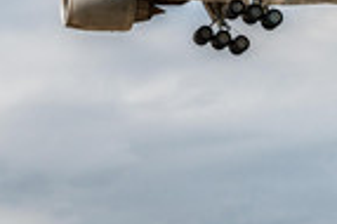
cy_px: -74
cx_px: 210
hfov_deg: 8.4
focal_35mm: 245
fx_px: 2291
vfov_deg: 5.6
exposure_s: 1/1250
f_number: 7.1
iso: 250
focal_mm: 70
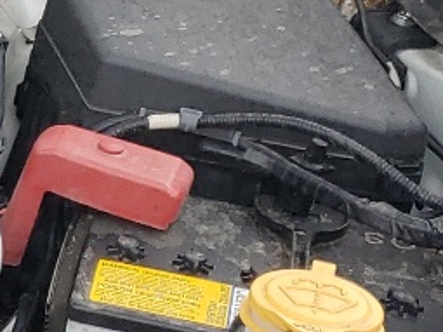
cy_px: 221
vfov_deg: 9.1
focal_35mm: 163
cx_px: -672
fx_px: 2085
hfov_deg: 10.3
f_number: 1.5
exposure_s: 1/526
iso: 50
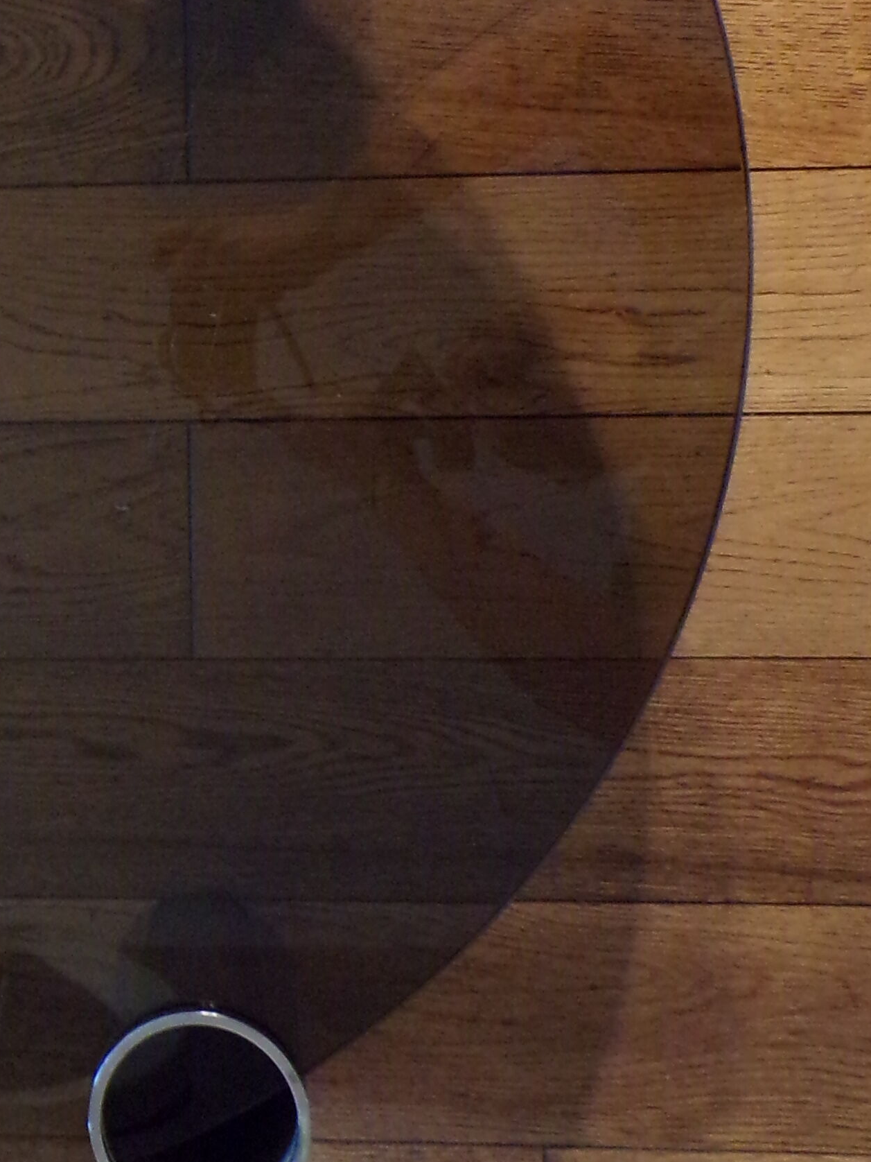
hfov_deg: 18.2
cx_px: -166
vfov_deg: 25.1
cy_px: 329
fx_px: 2583
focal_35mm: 77
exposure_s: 1/17
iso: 372
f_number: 3.1
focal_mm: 5
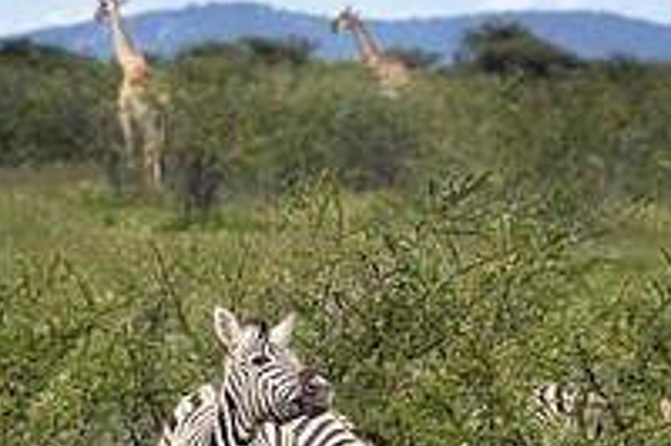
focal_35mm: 588
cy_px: 262
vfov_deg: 2.3
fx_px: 10950
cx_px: 503
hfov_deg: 3.5
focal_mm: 280
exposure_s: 1/800
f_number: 10
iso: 400
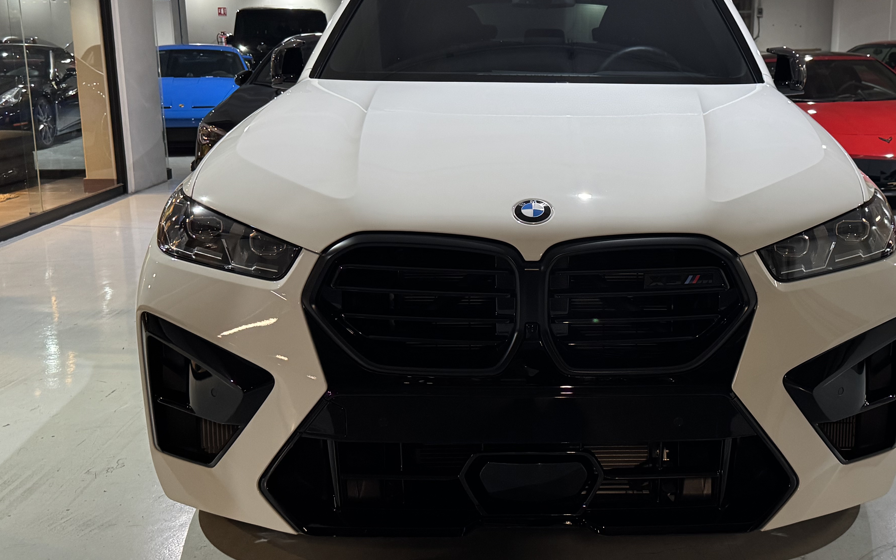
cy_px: 252
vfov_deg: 31.2
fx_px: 1001
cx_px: 591
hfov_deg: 47.5
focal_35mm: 41
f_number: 1.78
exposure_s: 1/60
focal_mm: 6.76
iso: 400
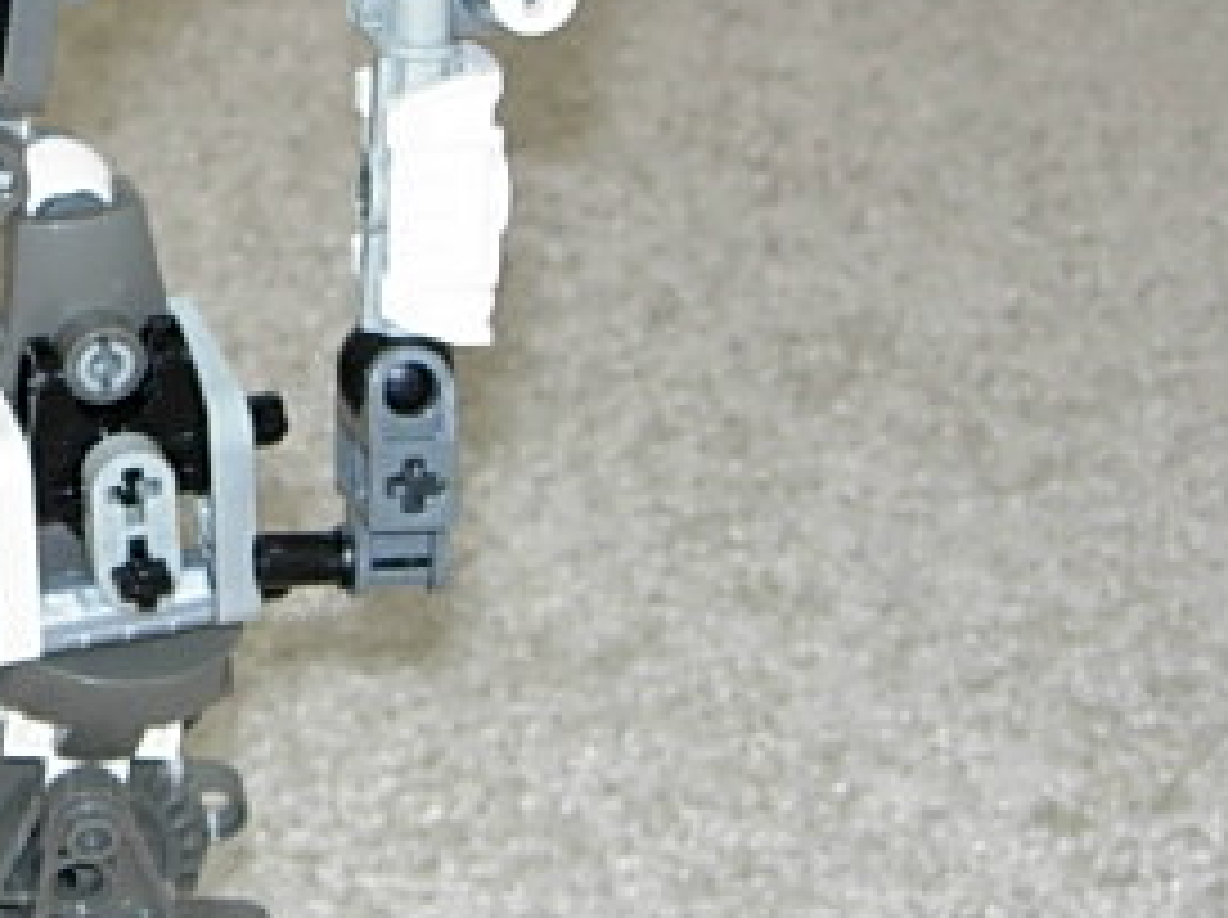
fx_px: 5456
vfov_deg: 9.6
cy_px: 189
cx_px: -85
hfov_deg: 12.6
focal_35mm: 154
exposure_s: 1/32
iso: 79
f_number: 2.9
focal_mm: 8.5
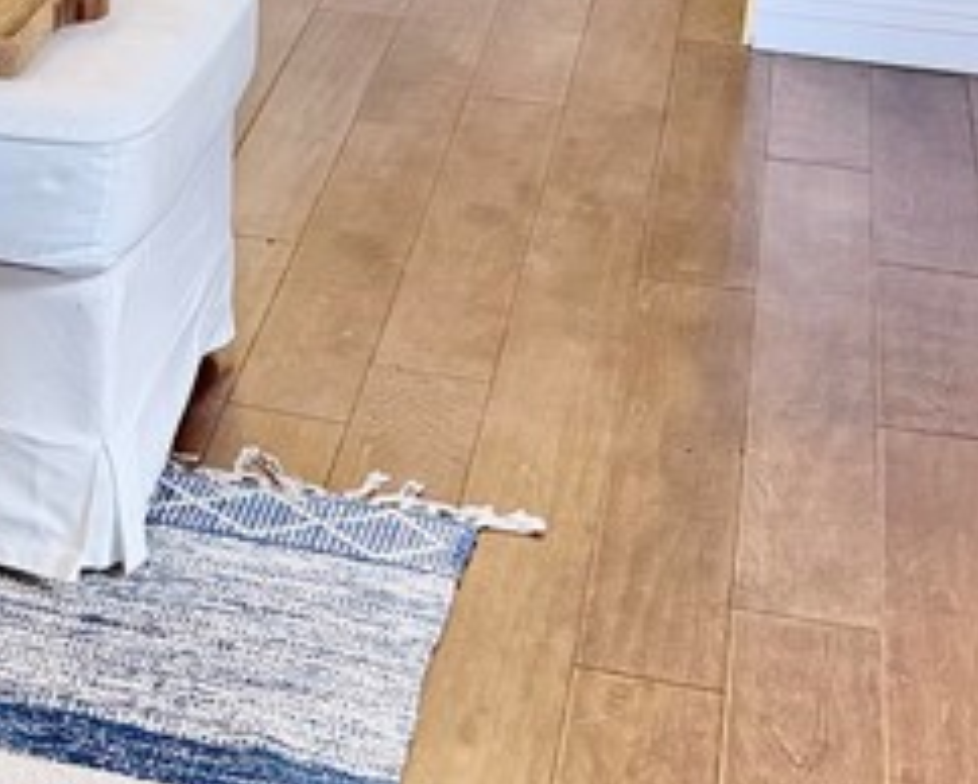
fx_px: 2868
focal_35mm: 99
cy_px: -376
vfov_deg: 14.6
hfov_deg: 18.4
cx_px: -182
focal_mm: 6.76
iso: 160
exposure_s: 1/140
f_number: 1.78
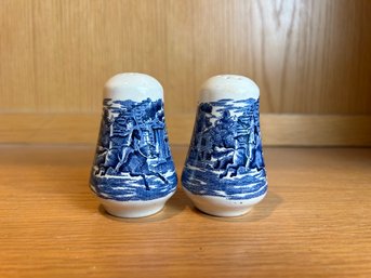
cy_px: 139
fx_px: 279
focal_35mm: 26
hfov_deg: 67.3
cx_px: 186
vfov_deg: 53.0
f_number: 1.5
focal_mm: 5.7
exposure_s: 1/120
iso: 64
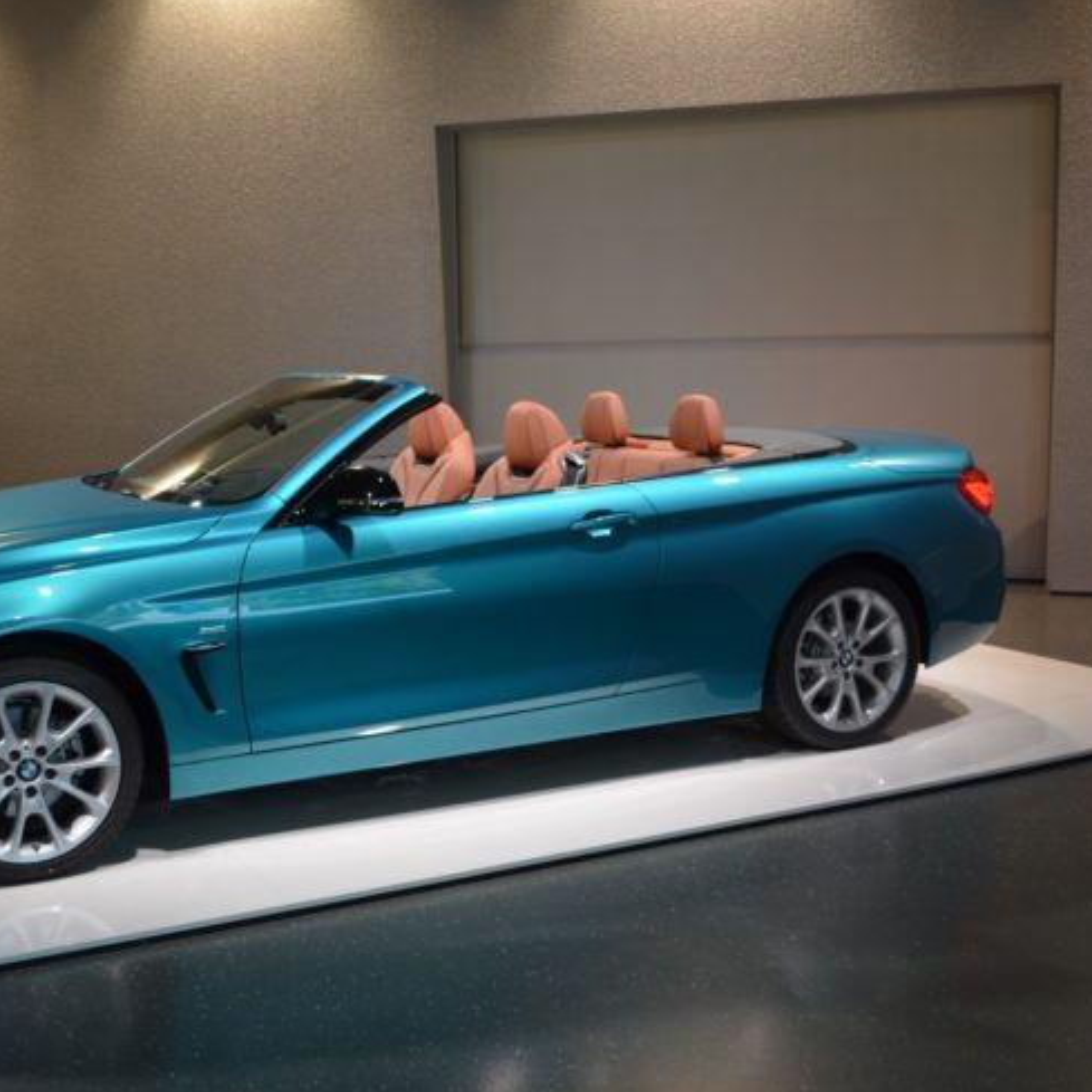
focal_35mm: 43
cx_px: 351
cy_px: 549
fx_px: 1535
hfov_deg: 38.7
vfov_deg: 39.2
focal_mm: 22
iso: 450
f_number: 4
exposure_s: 1/60
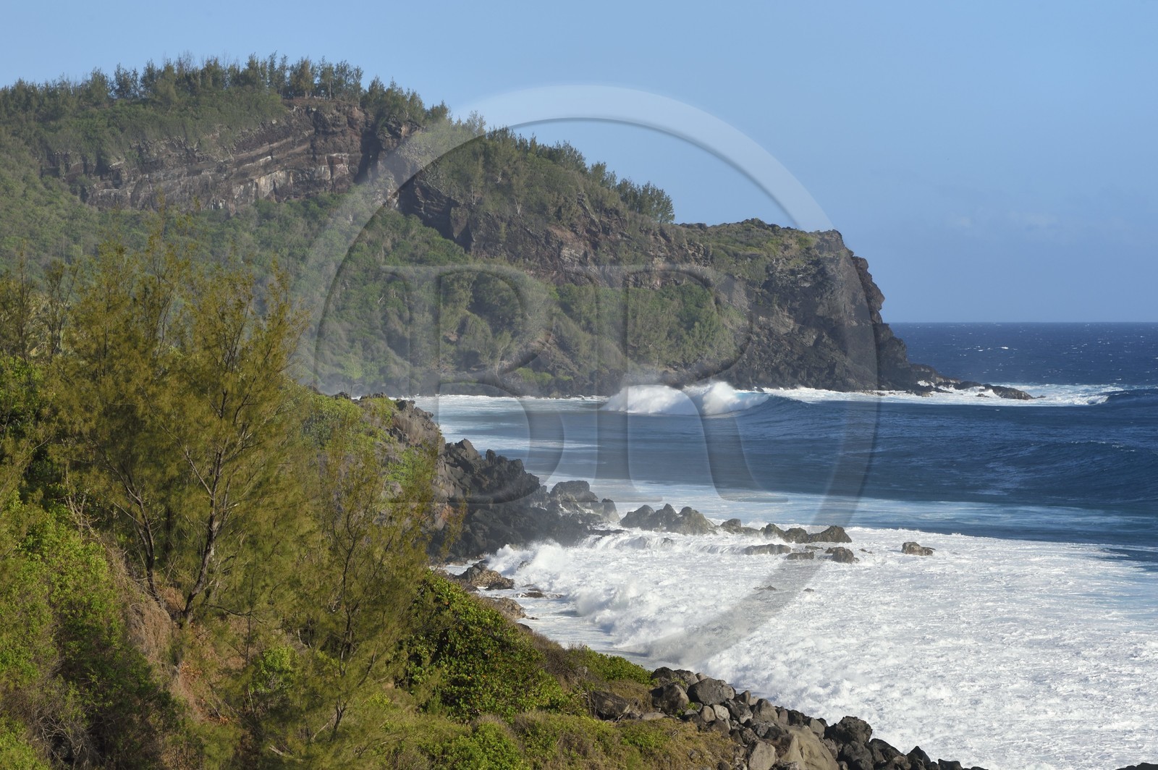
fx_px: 4821
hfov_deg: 13.7
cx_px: 579
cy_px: 385
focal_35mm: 150
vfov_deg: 9.1
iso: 200
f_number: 11
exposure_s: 1/400
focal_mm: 150
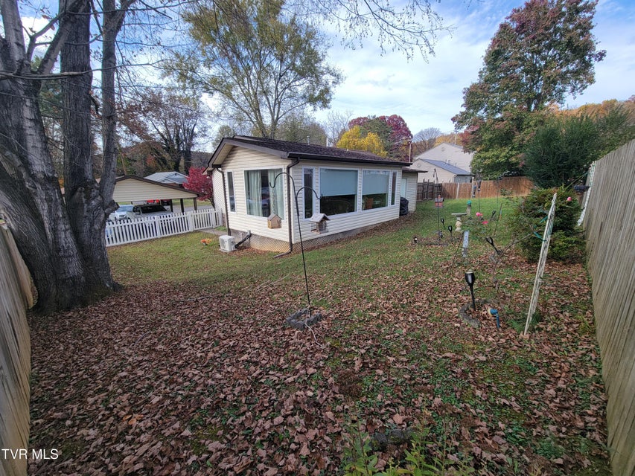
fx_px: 239
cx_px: 318
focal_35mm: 13
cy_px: 238
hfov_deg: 106.2
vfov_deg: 89.9
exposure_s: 1/638
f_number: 2.2
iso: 50
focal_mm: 2.2
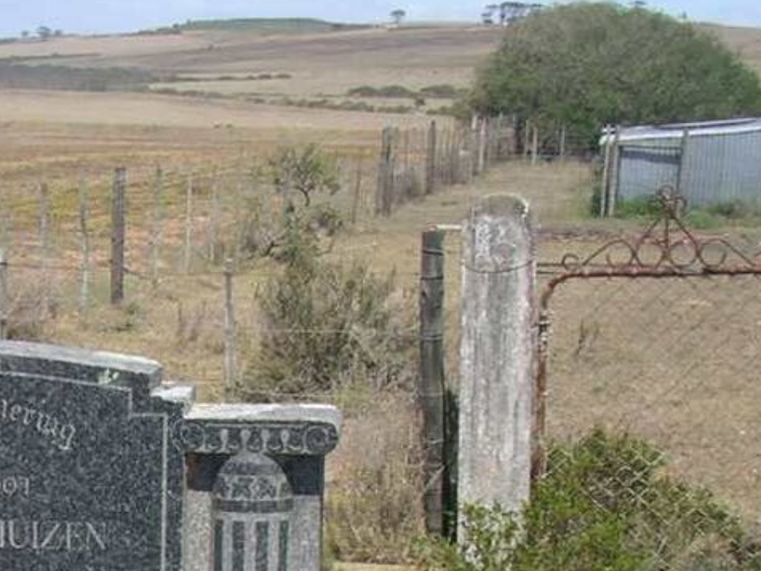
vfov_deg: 13.0
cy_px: 710
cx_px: -114
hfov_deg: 17.1
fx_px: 2440
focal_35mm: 111
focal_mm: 6.9
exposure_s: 1/160
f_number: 7.3
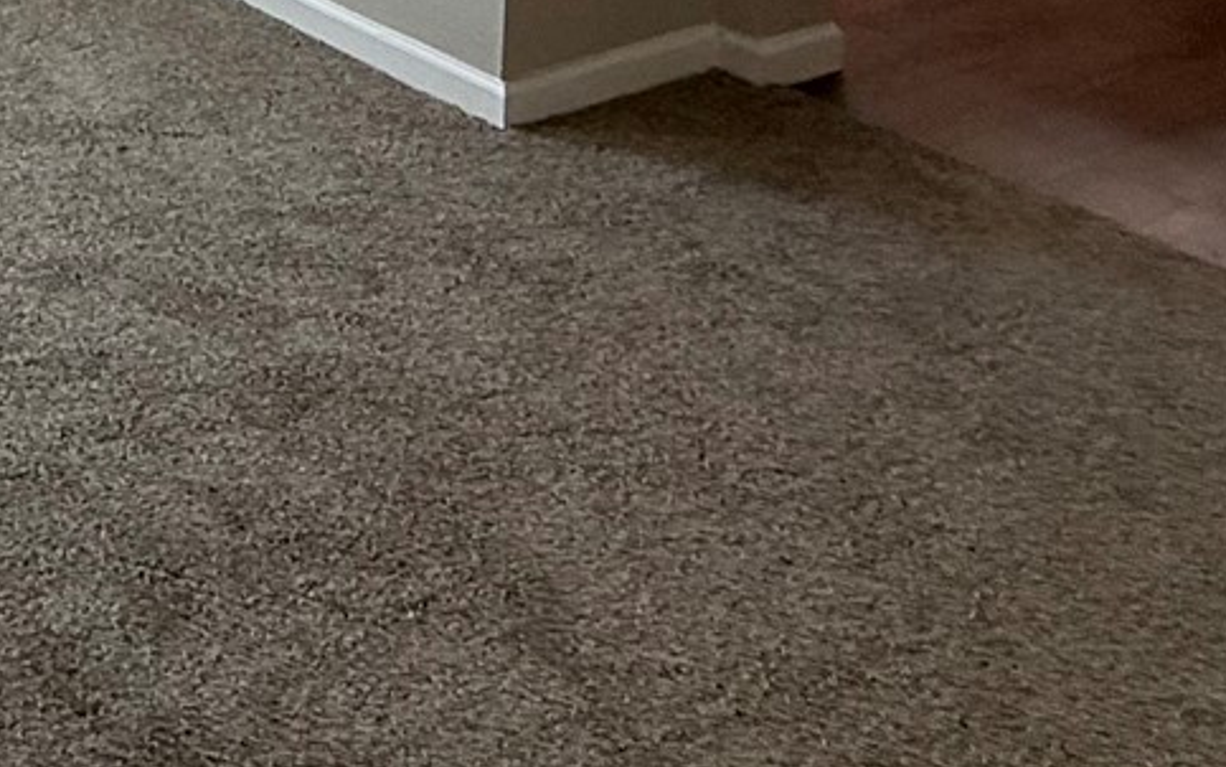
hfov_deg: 29.5
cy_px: -749
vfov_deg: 16.7
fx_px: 1972
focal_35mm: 59
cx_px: -264
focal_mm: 2.22
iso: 80
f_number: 2.2
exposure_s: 1/120
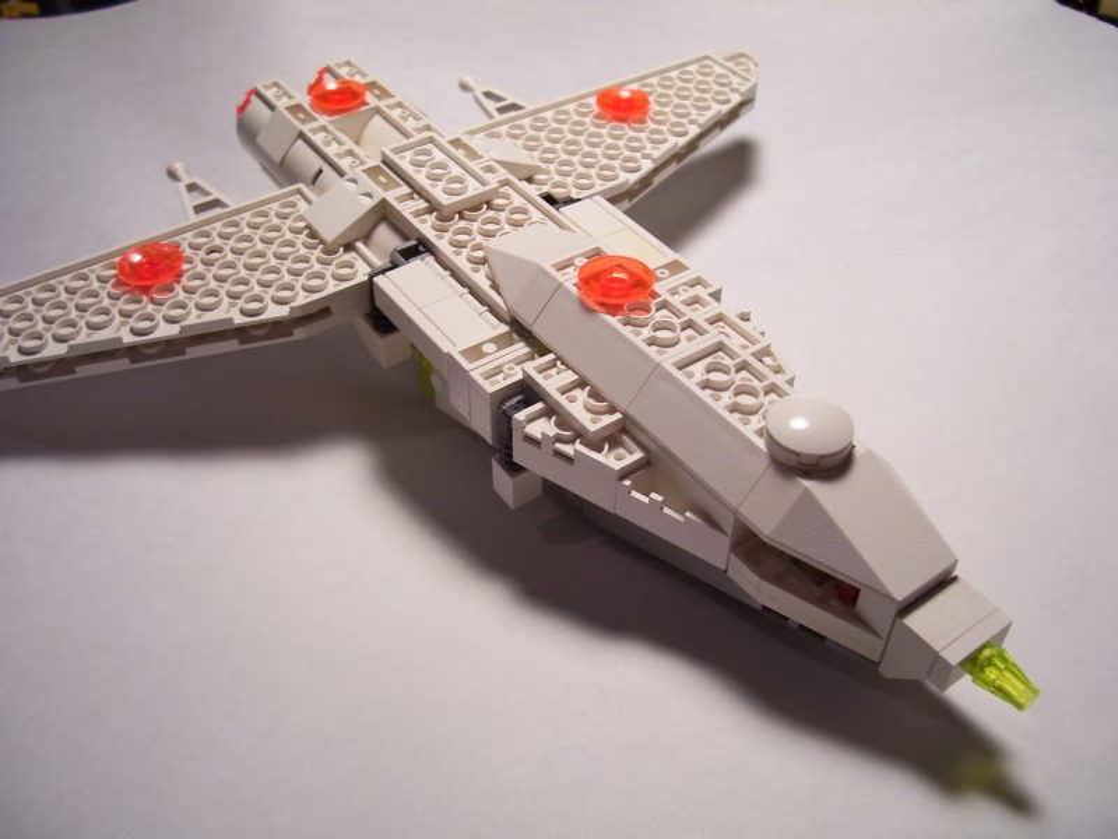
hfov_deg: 54.0
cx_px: 559
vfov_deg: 41.8
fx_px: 1098
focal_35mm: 34
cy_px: 420
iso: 80
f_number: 2.7
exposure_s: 1/45
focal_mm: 5.6
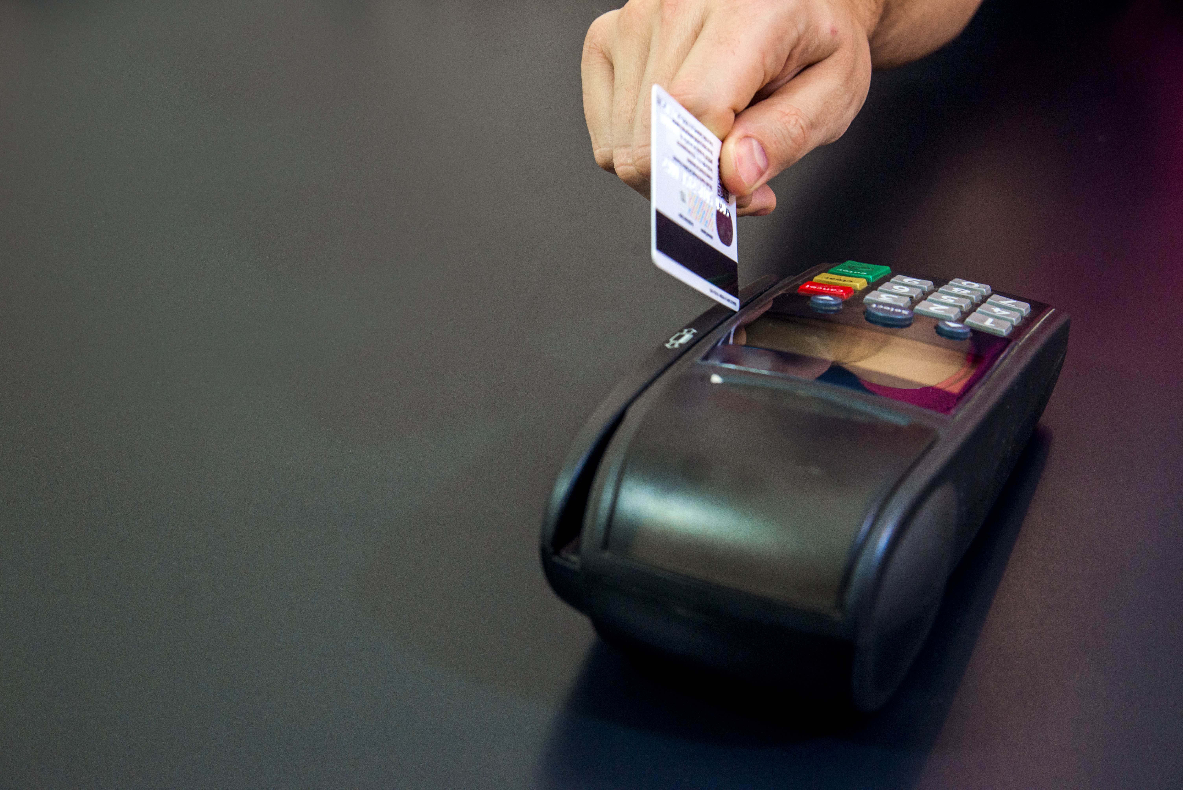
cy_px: 395
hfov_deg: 33.4
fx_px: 1972
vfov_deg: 22.6
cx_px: 592
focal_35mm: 60
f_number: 7.1
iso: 800
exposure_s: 1/80
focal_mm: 60
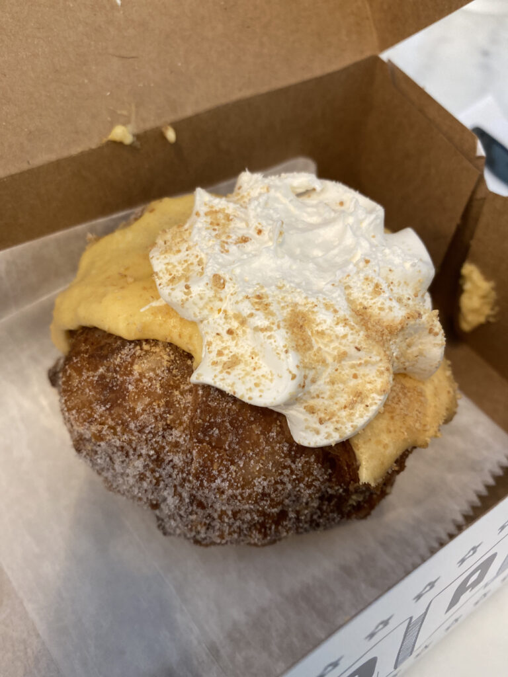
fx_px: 509
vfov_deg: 67.3
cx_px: 254
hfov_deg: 53.1
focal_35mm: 26
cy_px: 338
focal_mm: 4.25
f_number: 1.8
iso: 160
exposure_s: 1/60
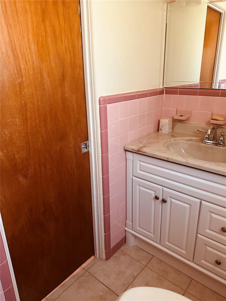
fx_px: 209
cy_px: 150
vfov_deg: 71.6
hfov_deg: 56.8
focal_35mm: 24
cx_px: 113
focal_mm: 6.86
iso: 1000
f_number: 1.78
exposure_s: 1/48
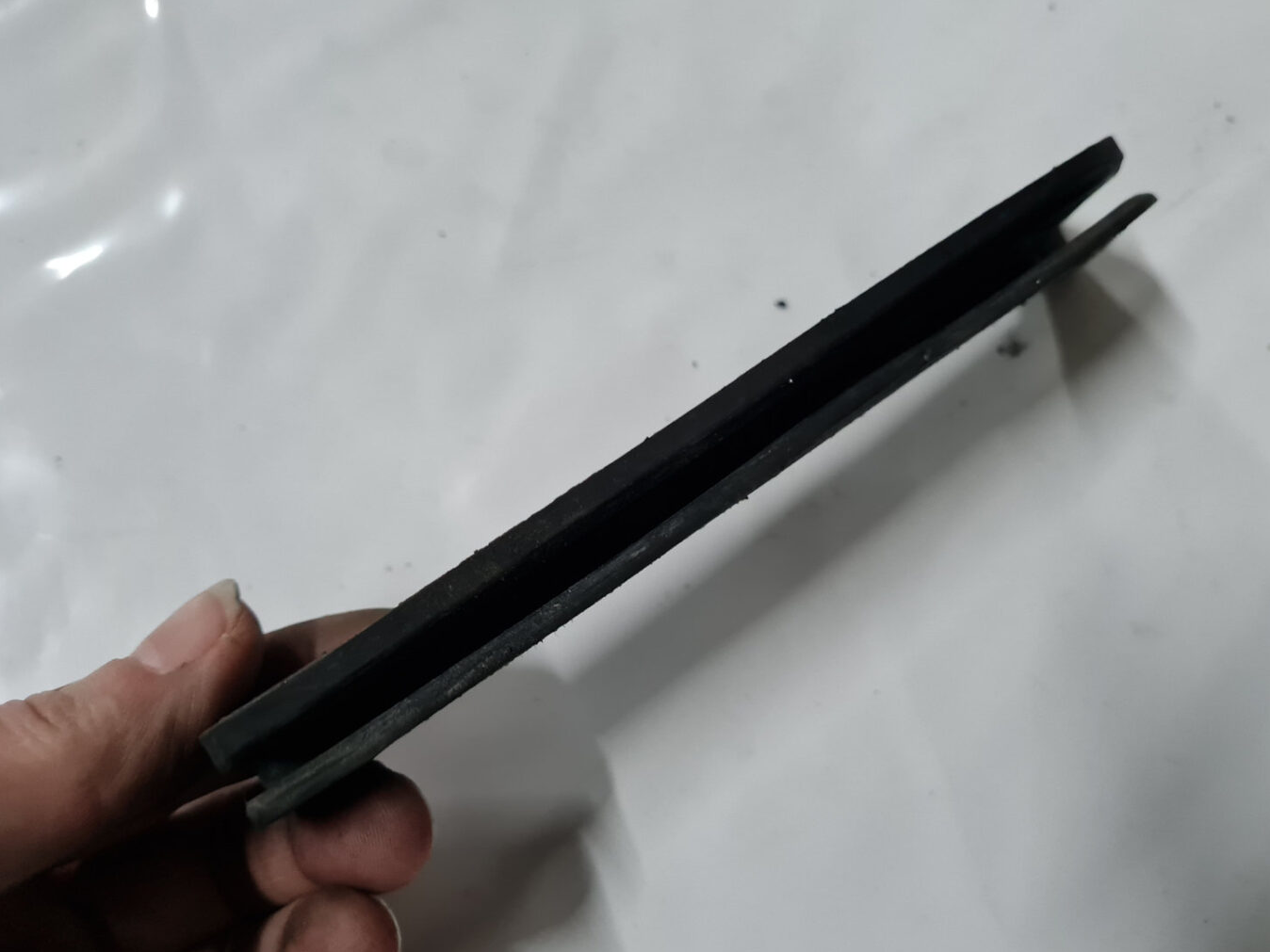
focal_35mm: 27
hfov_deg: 65.3
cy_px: 470
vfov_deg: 51.4
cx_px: 643
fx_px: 991
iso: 640
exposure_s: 1/50
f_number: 1.8
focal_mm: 5.4
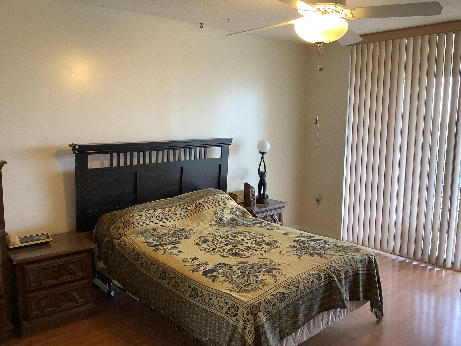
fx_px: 413
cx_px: 230
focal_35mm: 31
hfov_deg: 58.4
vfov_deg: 45.4
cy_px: 173
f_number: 2.4
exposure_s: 1/60
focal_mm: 3.3
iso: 250
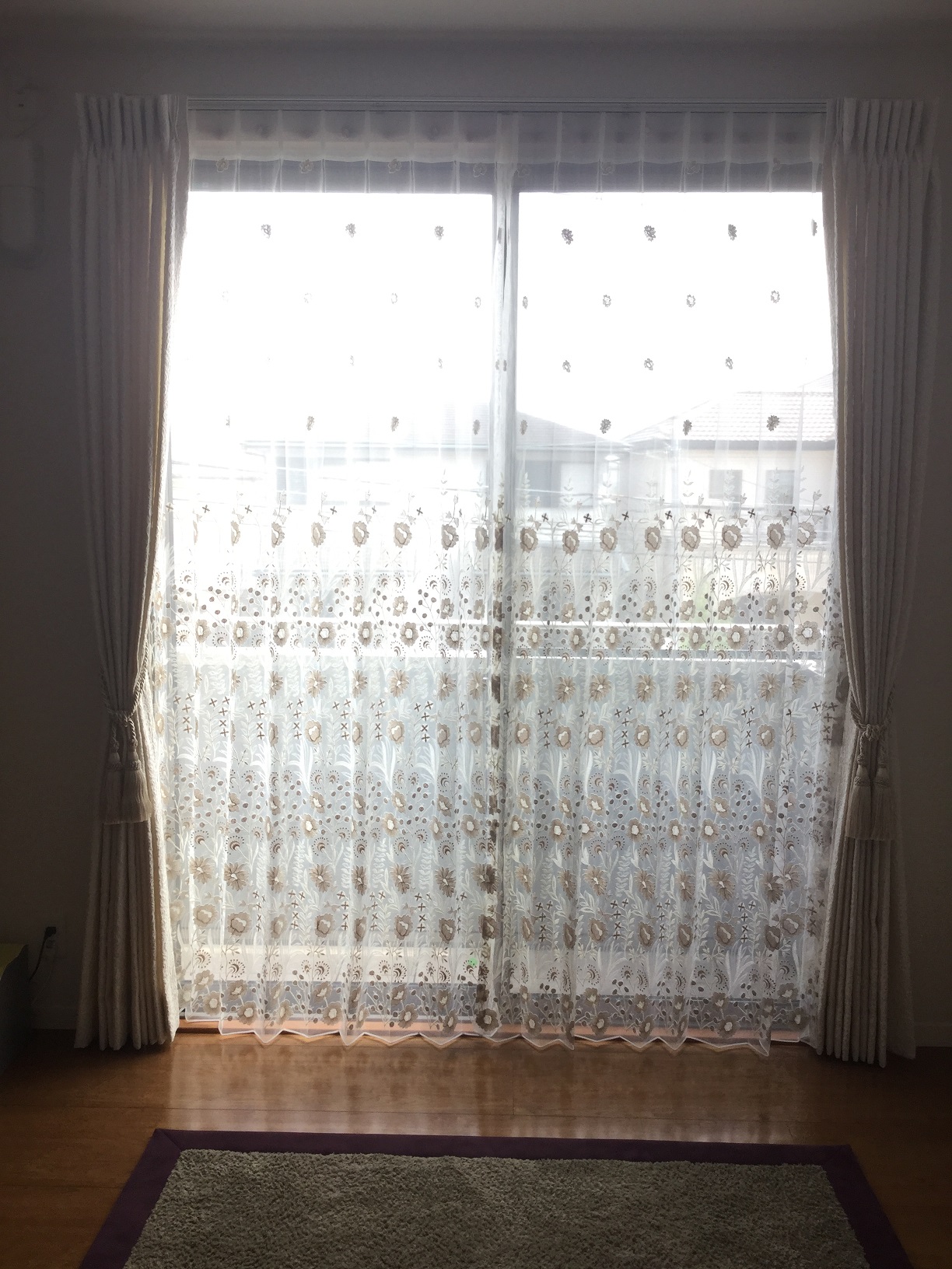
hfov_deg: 45.4
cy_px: 634
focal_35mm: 31
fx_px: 1137
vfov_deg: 58.4
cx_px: 476
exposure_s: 1/60
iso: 25
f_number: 2.4
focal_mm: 3.3
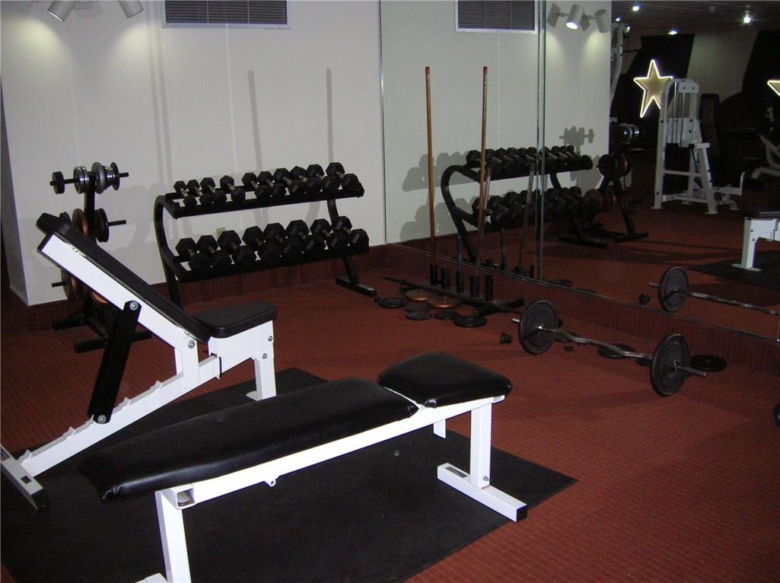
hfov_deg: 54.0
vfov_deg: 41.7
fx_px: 765
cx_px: 390
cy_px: 292
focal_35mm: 34
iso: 172
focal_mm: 5.7
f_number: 2.9
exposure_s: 1/60.1
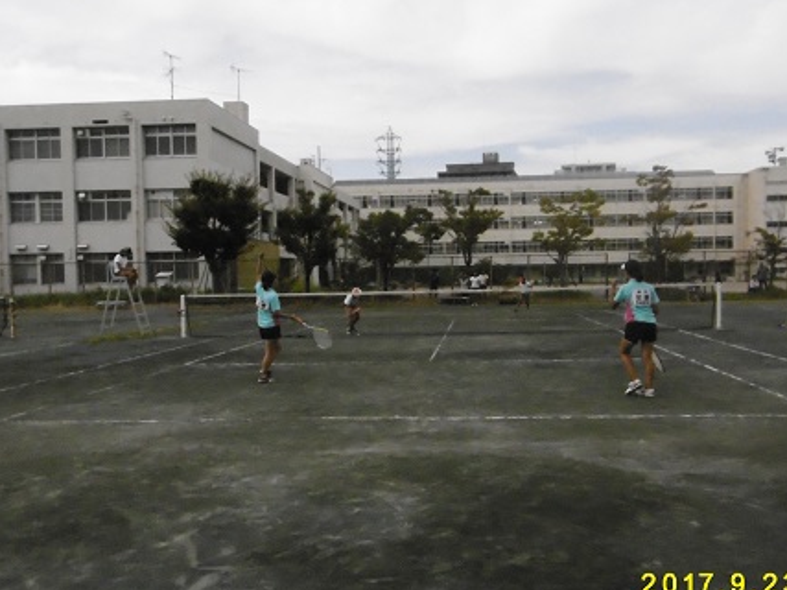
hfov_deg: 51.3
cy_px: 313
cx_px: 424
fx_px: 818
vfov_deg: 39.6
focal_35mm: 36
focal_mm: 5.8
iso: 1600
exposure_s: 1/1250
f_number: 8.8
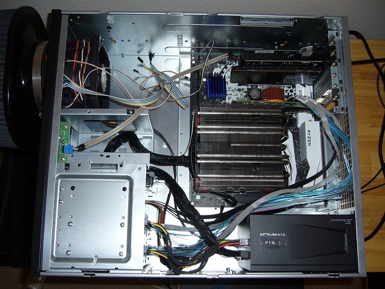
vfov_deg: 39.7
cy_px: 147
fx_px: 401
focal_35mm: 36
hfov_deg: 51.3
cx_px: 194
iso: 100
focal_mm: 5.8
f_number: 2.8
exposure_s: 1/30
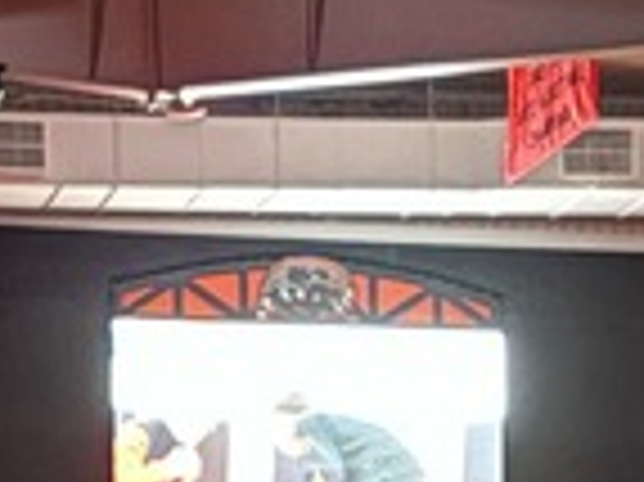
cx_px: 437
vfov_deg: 7.8
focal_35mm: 186
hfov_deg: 10.6
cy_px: 806
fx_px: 3457
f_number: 1.6
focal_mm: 5.96
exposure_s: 1/9
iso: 1600
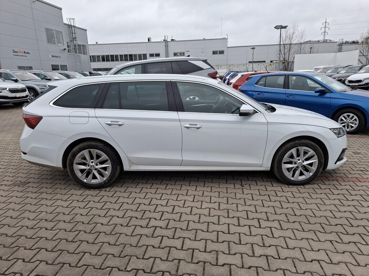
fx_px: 245
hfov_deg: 73.9
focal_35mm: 23
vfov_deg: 58.9
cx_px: 184
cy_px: 138
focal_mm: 5.54
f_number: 1.8
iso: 50
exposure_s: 1/111
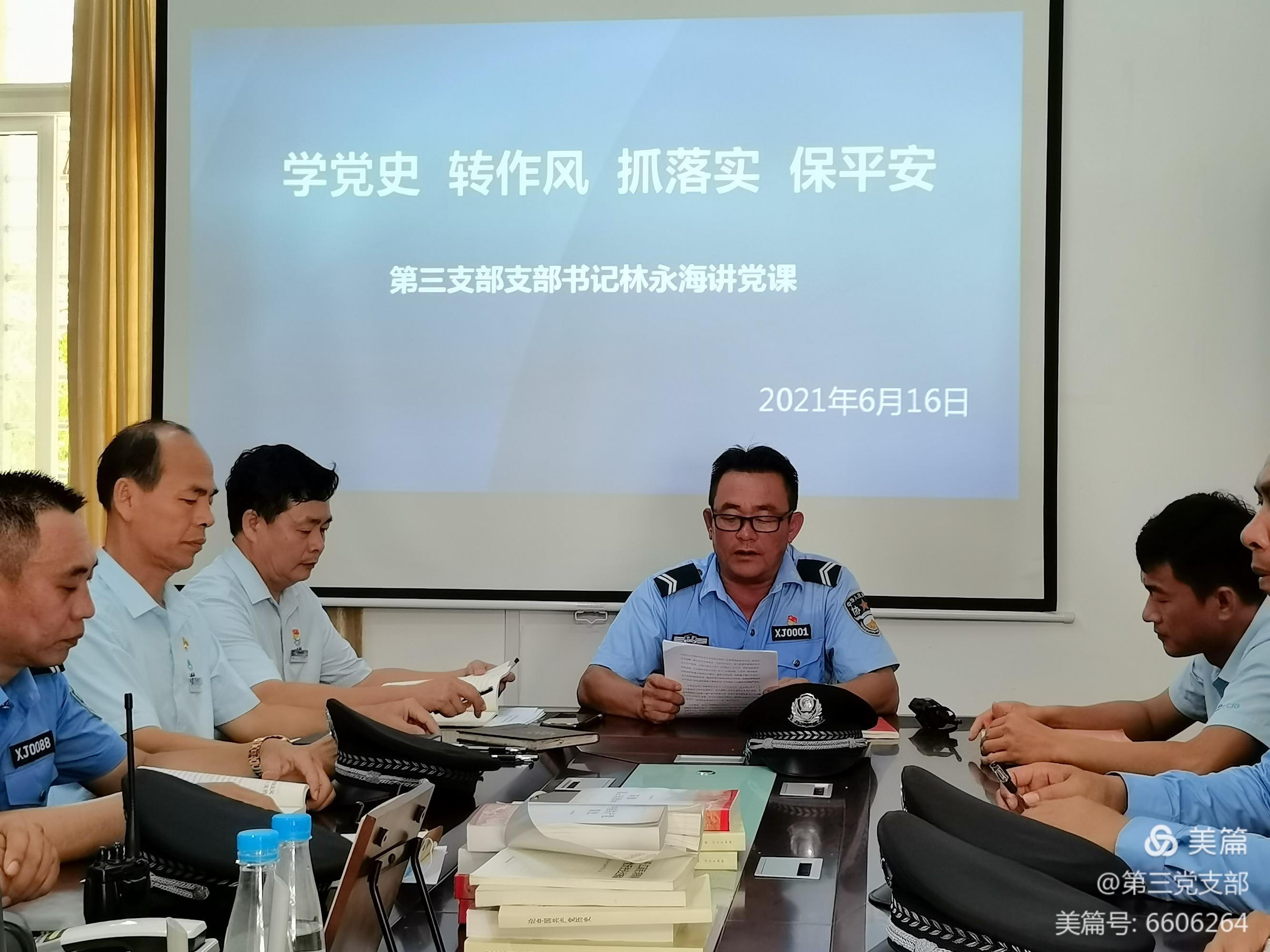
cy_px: 476
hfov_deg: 38.9
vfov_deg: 29.7
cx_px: 635
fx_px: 1798
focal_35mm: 49
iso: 250
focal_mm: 5.58
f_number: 1.8
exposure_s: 1/50
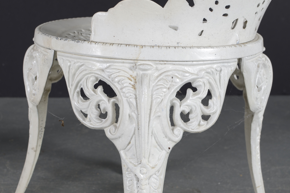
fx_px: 431
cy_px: 95
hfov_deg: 37.2
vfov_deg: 25.3
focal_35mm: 54
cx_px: 144
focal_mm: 35
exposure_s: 1/125
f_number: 6.3
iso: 100
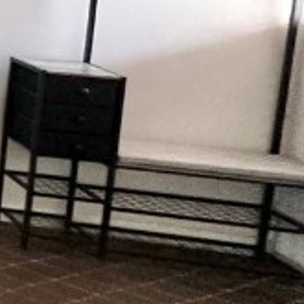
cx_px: -584
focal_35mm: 77
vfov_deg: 21.2
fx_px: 765
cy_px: -41
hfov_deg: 11.9
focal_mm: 2.22
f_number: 2.2
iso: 320
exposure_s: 1/60
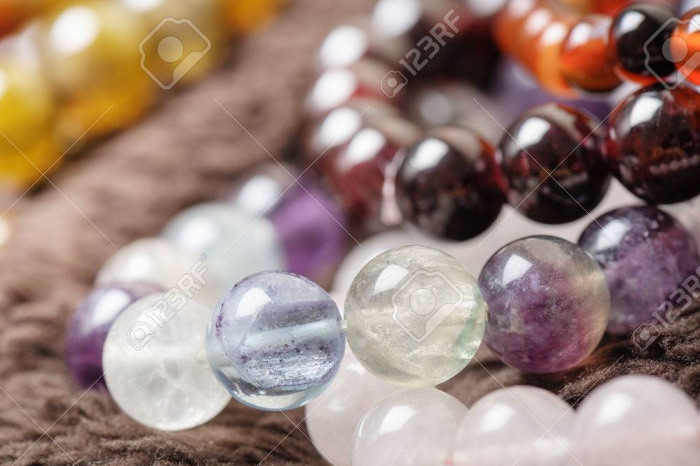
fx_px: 2604
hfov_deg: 15.3
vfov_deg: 10.2
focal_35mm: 134
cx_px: 295
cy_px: 277
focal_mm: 105
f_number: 11
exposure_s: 1/160
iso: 200
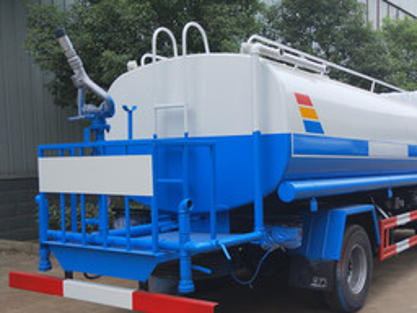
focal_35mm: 39
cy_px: 181
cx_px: 262
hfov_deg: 47.4
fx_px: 470
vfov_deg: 36.7
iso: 197
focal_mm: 4.28
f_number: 1.7
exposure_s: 1/321
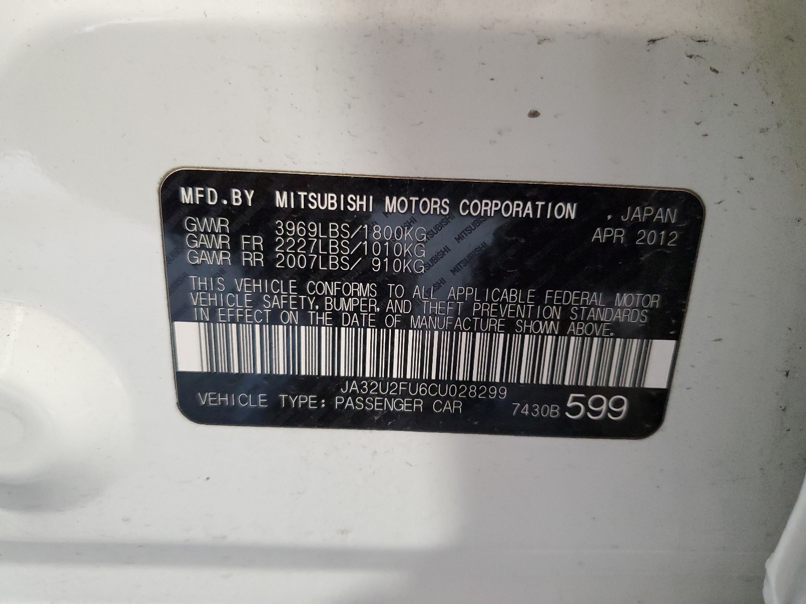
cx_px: 403
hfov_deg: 67.3
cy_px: 302
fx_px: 605
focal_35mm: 26
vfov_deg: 53.1
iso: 386
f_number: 1.5
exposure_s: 1/60.2
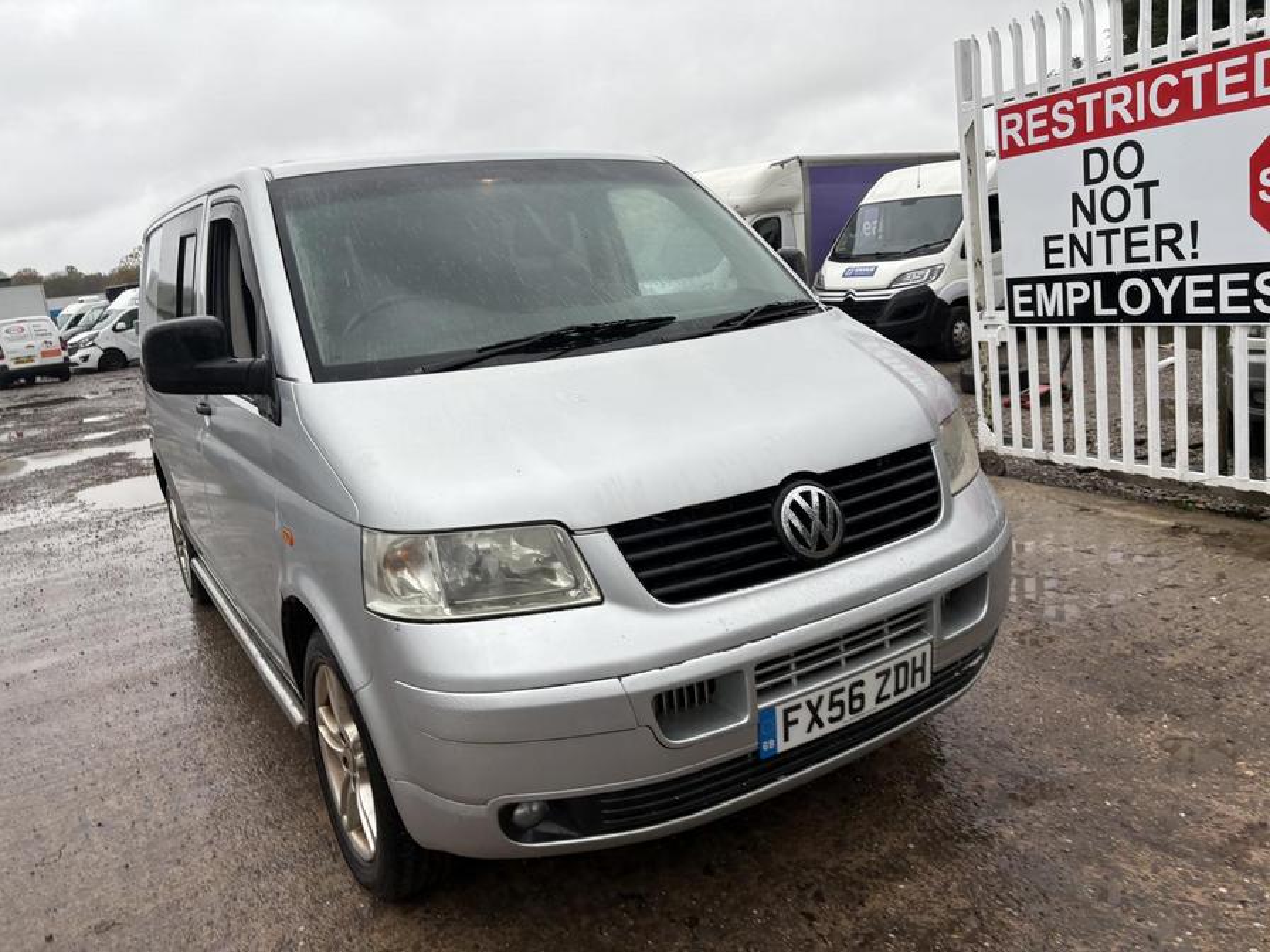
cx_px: 635
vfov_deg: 53.1
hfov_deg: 67.3
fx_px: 954
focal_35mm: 26
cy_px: 476
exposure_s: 1/354
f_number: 1.6
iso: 50
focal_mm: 5.96
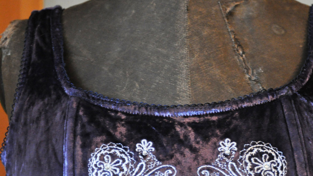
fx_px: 697
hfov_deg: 25.2
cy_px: 128
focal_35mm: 84
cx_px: 191
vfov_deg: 14.4
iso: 1600
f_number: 4.2
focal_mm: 34
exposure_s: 1/15
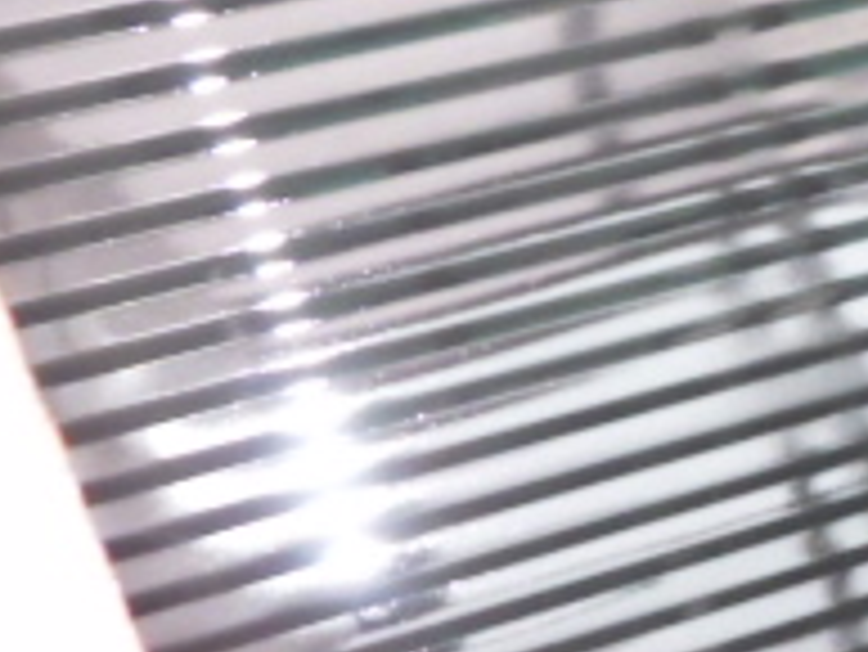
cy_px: 292
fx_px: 2333
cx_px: 1412
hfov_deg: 18.1
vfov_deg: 15.9
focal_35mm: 93
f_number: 3.5
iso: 1600
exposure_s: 1/45
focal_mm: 5
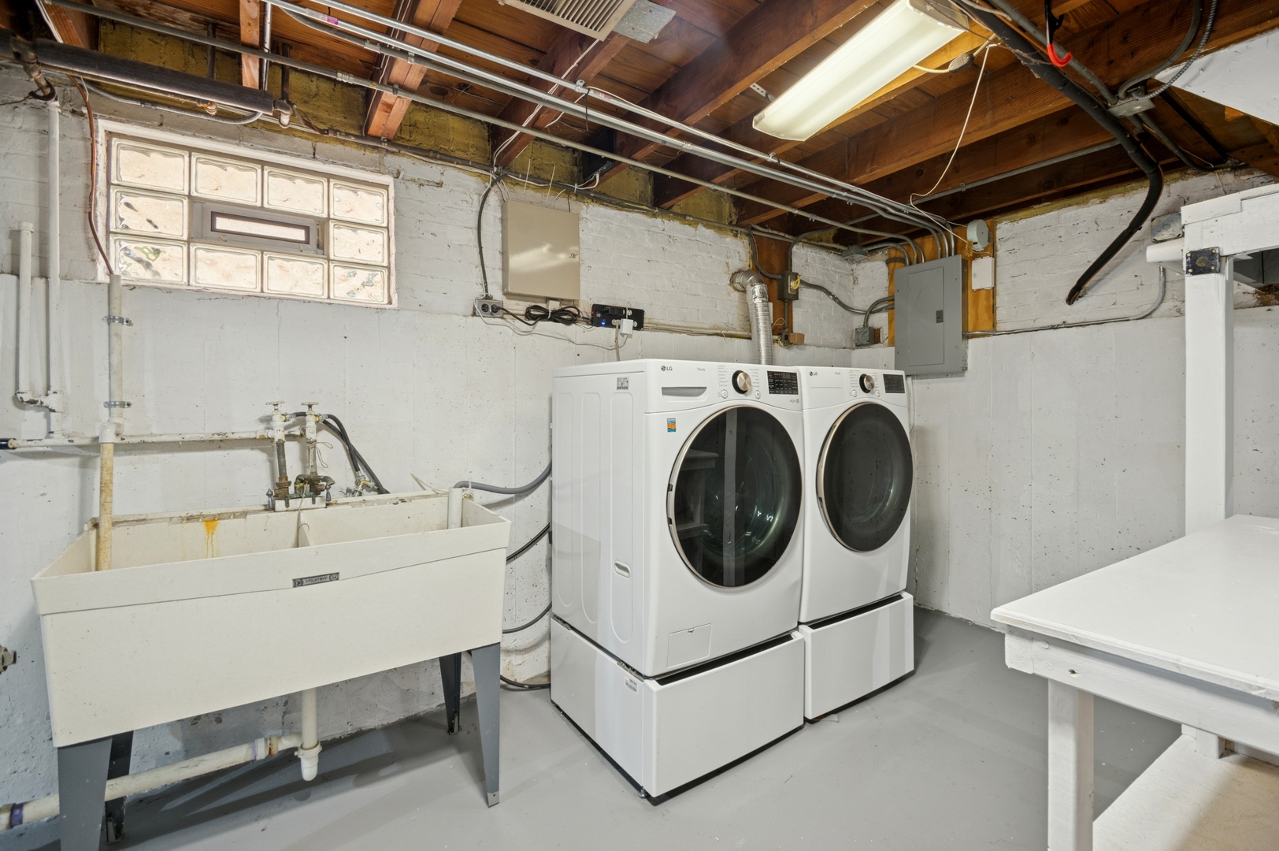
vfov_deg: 77.2
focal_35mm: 15
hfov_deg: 100.4
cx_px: 640
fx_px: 532
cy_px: 426
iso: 200
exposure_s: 1/4
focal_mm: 10
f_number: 11
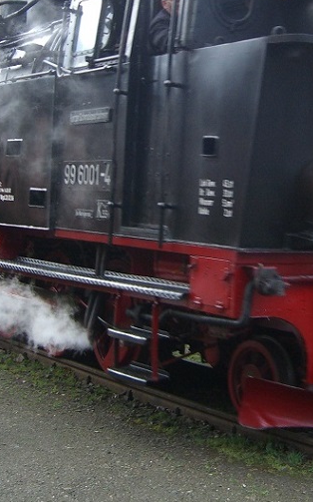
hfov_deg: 16.7
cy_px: 142
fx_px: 1065
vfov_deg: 26.2
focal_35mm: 78
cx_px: 217
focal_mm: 7.9
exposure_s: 1/80
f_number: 2.8
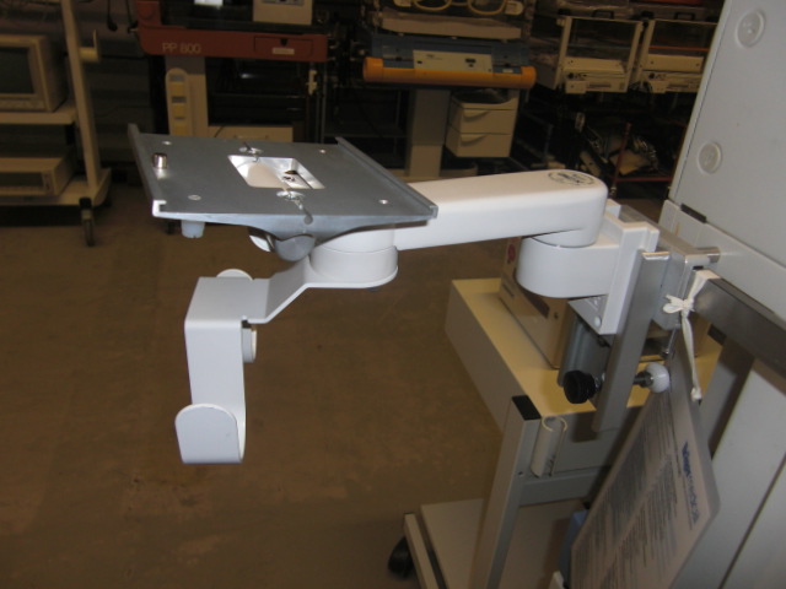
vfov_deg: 49.7
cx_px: 393
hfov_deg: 63.4
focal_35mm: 28
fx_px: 636
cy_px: 294
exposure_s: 1/60
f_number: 2.6
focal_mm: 4.9
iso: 100
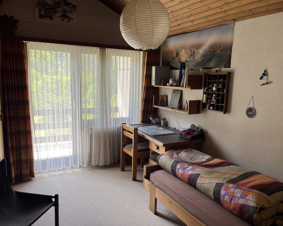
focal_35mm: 28
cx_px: 141
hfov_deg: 62.2
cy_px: 117
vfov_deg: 51.5
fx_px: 235
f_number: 1.6
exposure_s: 1/100
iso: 50
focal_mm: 5.1
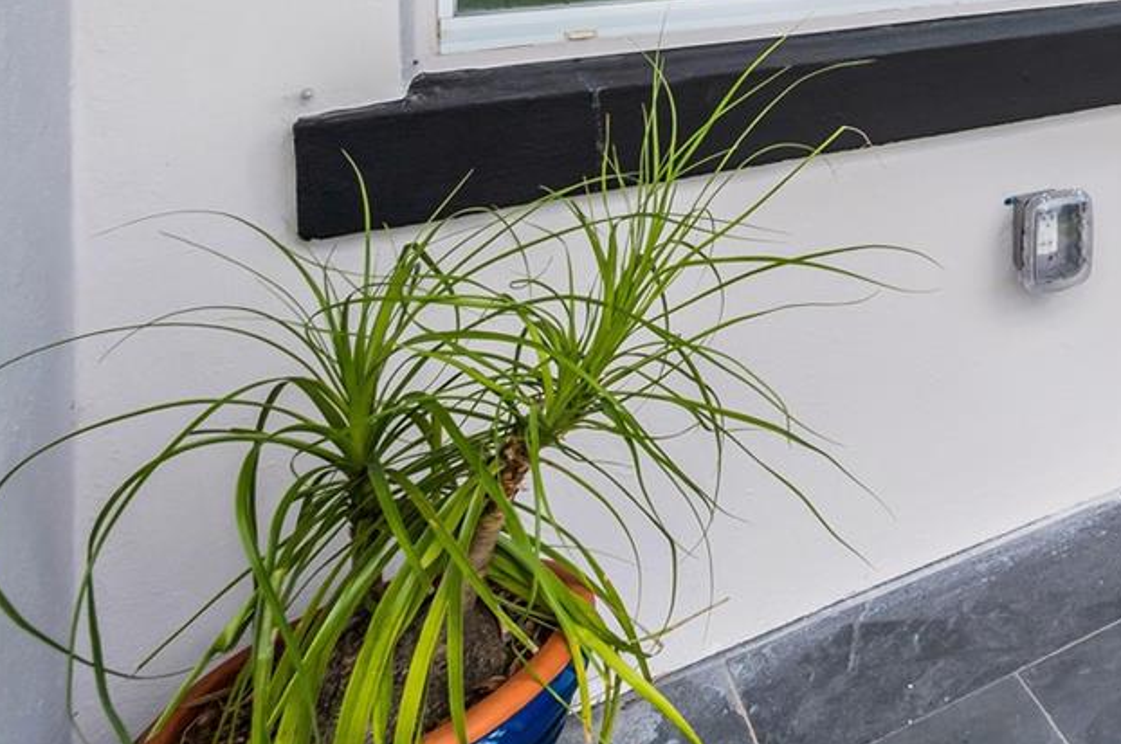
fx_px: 1120
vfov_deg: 32.0
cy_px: -98
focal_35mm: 36
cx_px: 1420
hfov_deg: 36.8
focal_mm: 14
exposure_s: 1/160
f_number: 8
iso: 400
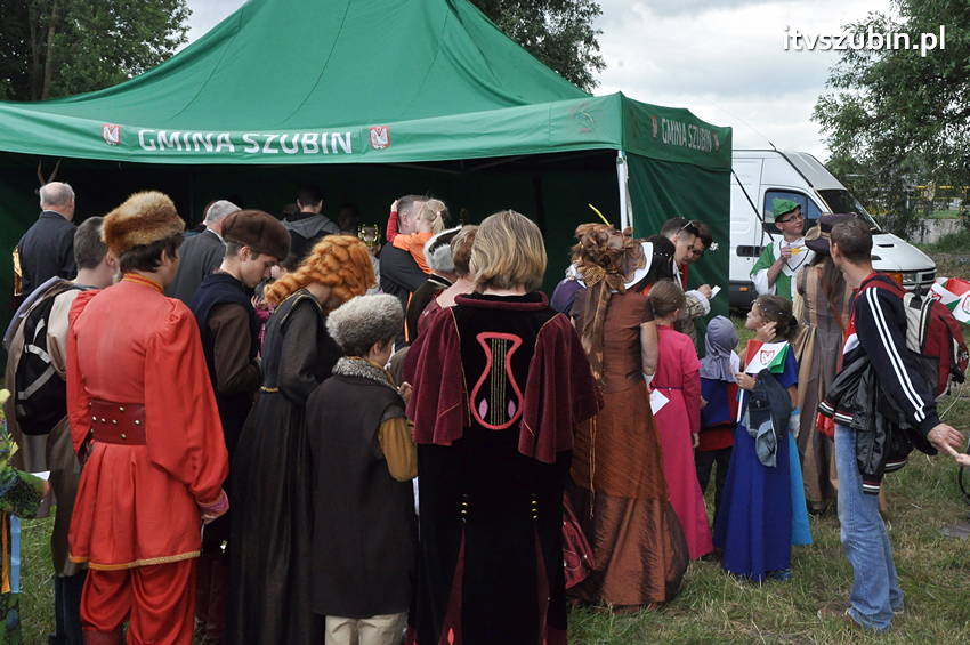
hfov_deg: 38.9
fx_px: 1373
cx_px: 485
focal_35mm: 51
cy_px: 322
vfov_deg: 26.4
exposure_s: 1/160
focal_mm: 34
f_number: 18
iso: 1250
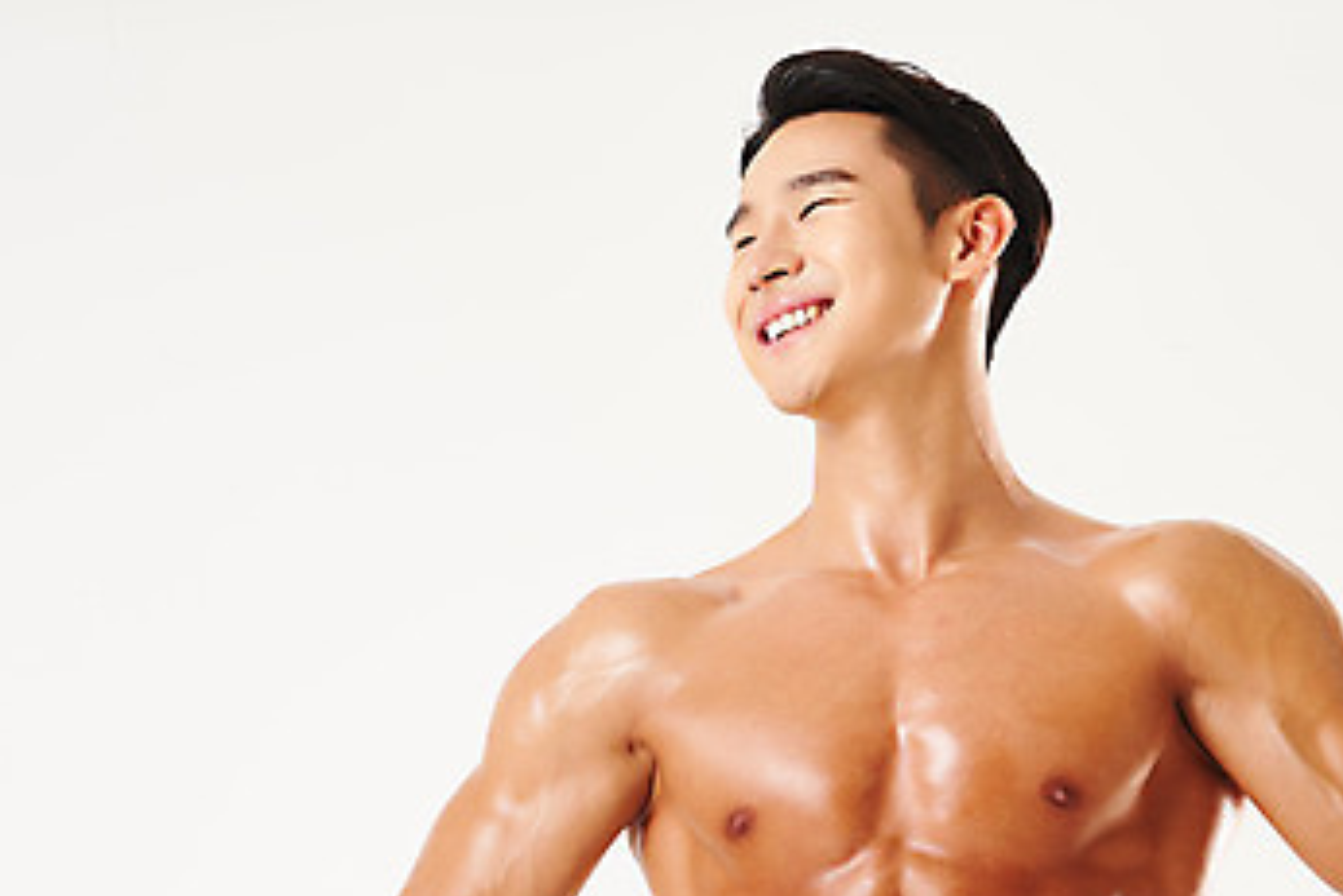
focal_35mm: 83
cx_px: 584
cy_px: 702
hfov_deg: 24.4
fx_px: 3097
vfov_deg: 16.4
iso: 100
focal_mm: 48
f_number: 11
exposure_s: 1/125
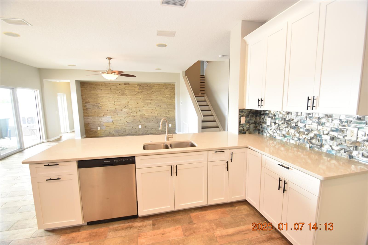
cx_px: 184
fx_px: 153
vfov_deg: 77.3
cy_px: 122
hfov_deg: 100.4
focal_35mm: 15
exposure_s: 1/80
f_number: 4.5
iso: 800
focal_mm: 10
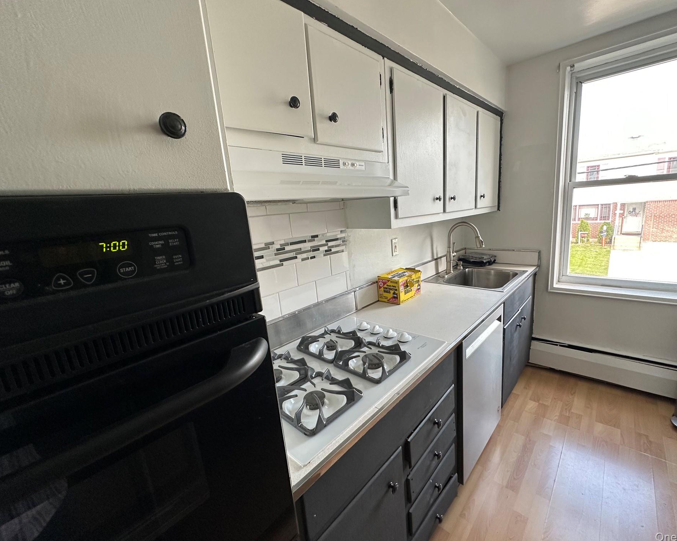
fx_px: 301
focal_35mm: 15
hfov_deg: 96.7
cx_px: 357
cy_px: 267
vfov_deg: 84.0
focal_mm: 2.22
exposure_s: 1/99
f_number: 2.2
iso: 125
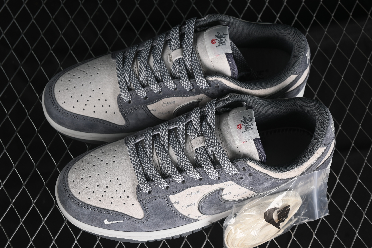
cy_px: 124
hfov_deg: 27.0
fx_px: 775
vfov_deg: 18.2
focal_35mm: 75
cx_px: 186
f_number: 7.1
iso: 160
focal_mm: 50
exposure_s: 1/80
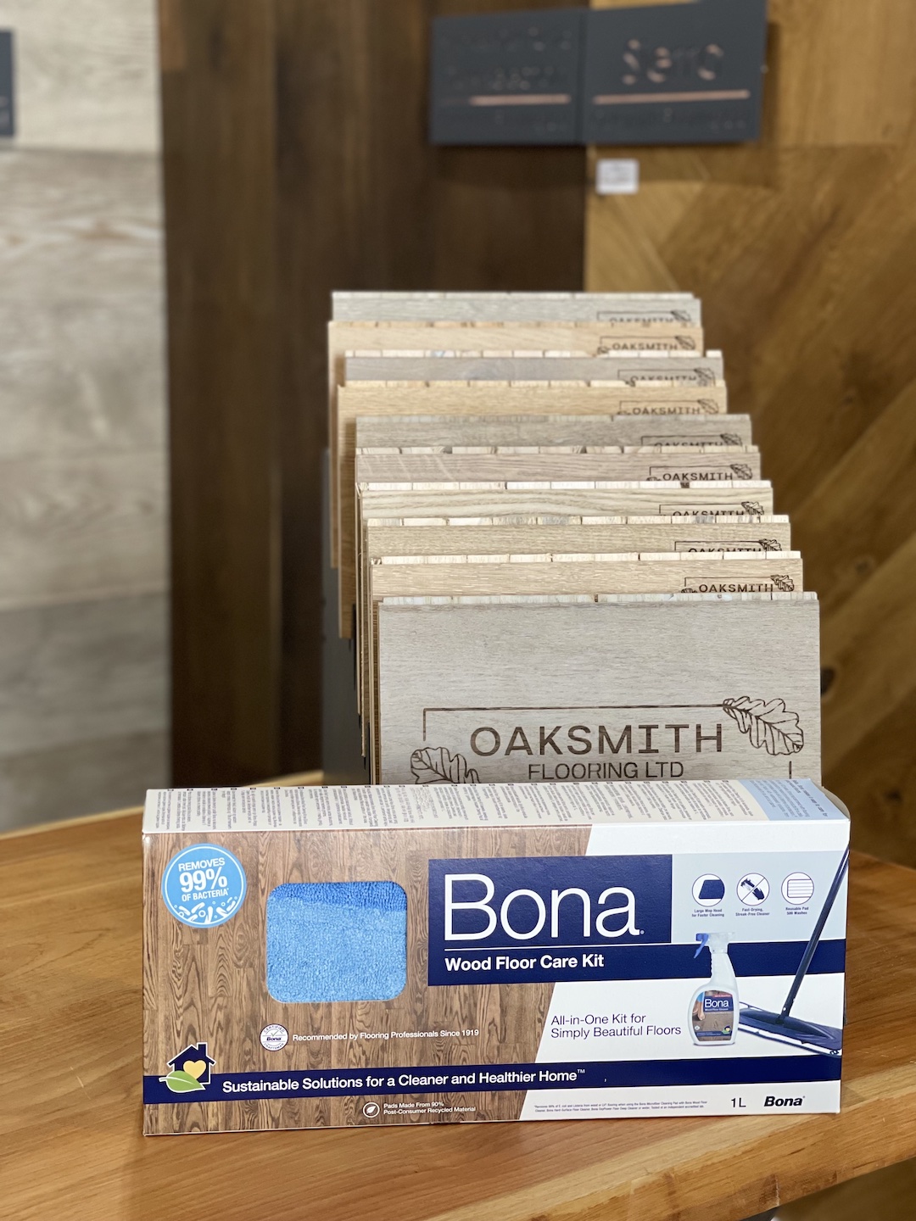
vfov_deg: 30.3
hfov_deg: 22.9
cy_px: 610
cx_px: 458
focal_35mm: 64
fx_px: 2258
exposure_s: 1/50
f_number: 2.2
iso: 160
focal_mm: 7.5
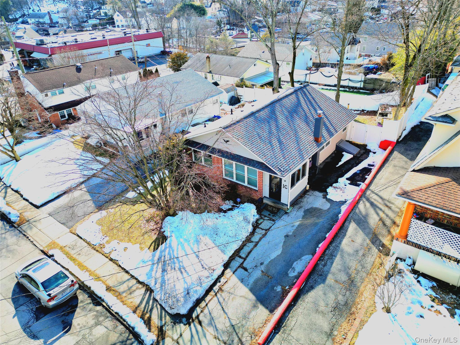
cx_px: 230
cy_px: 172
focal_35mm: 24
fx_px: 319
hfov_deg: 71.6
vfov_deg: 56.8
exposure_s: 1/1667
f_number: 1.7
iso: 200
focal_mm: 6.72
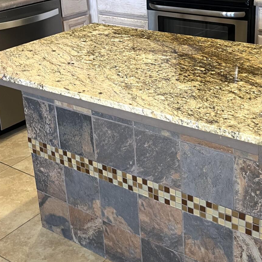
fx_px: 454
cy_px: 70
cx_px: 174
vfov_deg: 31.7
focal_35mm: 53
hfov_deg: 31.9
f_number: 1.6
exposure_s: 1/60
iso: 125
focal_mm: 5.1
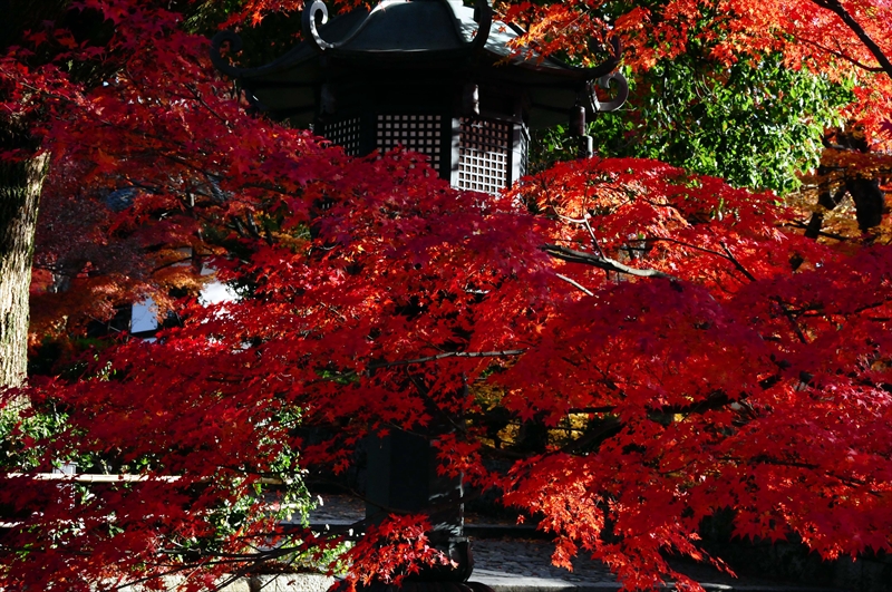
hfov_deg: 24.7
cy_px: 296
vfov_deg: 16.5
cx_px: 446
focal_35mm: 82
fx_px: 2041
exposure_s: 1/320
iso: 1250
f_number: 9
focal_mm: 55
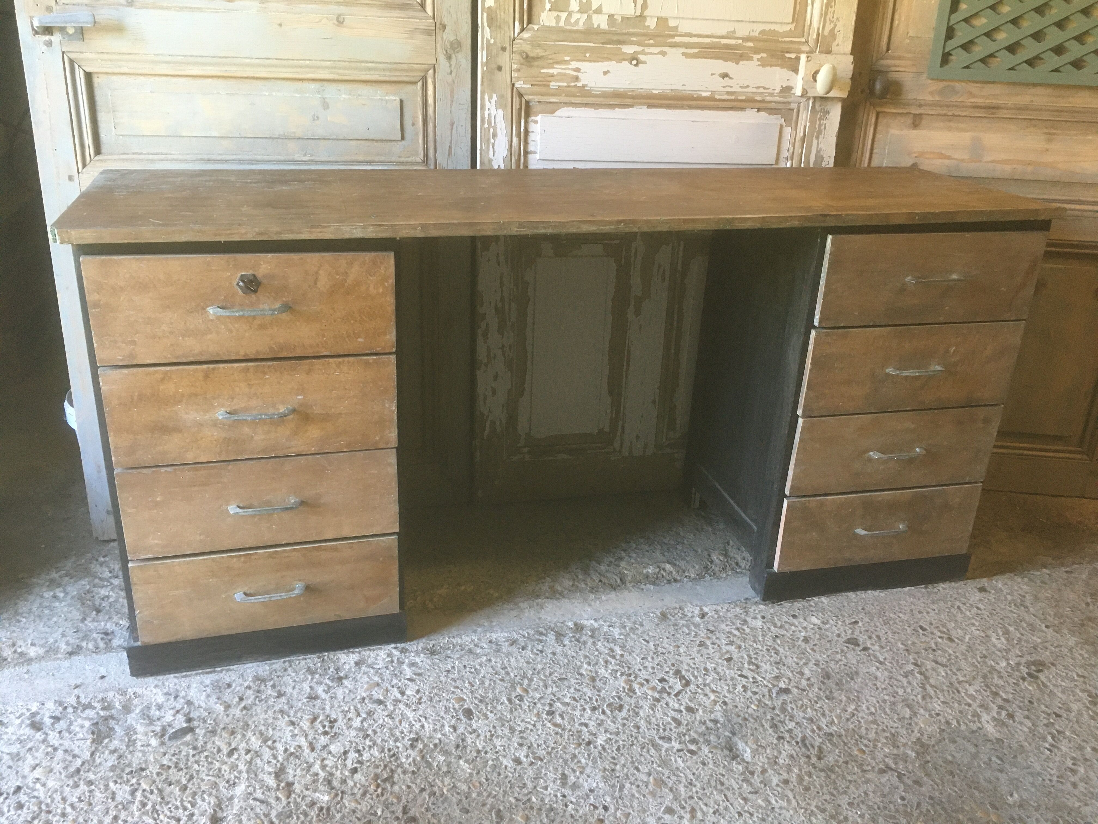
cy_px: 412
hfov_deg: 61.7
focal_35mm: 29
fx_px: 920
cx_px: 549
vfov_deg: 48.2
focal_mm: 4.15
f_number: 2.2
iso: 200
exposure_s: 1/33
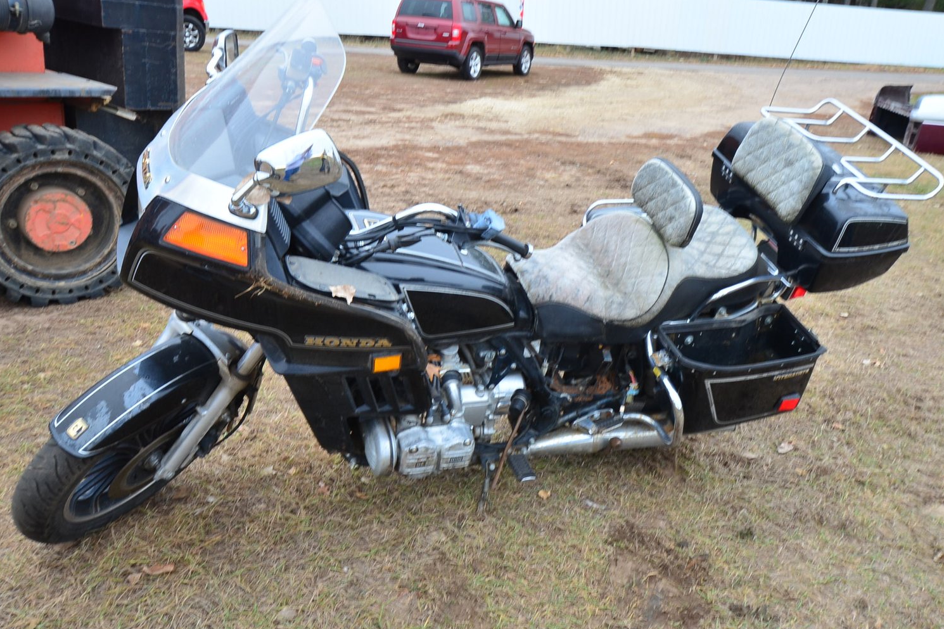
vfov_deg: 42.3
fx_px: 813
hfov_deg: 60.2
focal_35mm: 31
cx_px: 511
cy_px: 297
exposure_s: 1/20
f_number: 10
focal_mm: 18
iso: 250
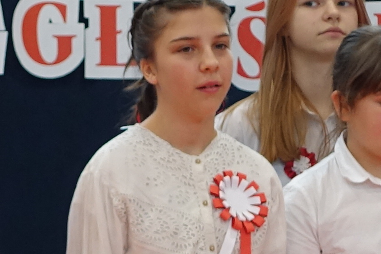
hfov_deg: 5.7
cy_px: 174
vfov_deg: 3.8
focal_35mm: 363
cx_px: 14
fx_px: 3842
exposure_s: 1/60
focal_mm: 20.43
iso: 400
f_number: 2.8
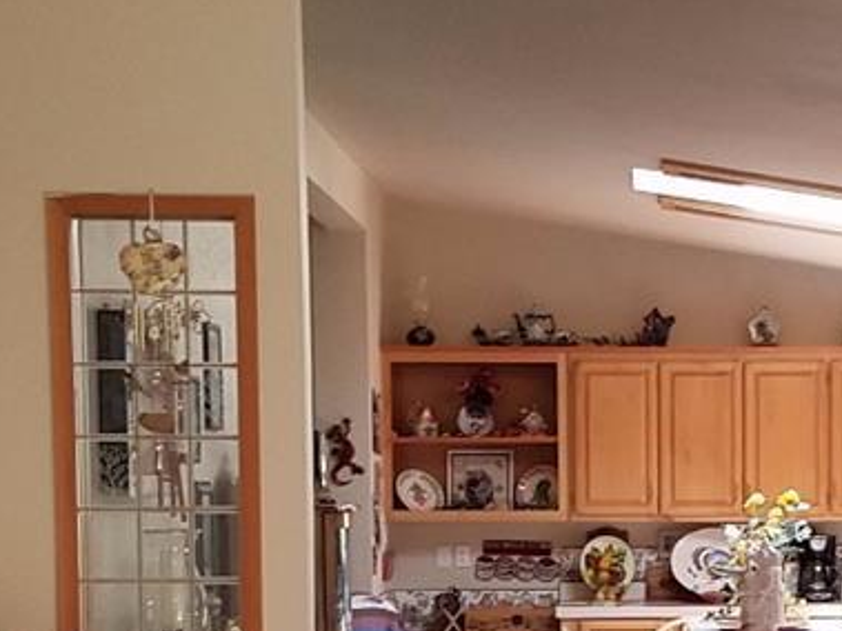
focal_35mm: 103
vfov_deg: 14.2
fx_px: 2505
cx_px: 742
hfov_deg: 18.8
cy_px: 598
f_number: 1.7
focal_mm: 4.2
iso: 160
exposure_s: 1/33
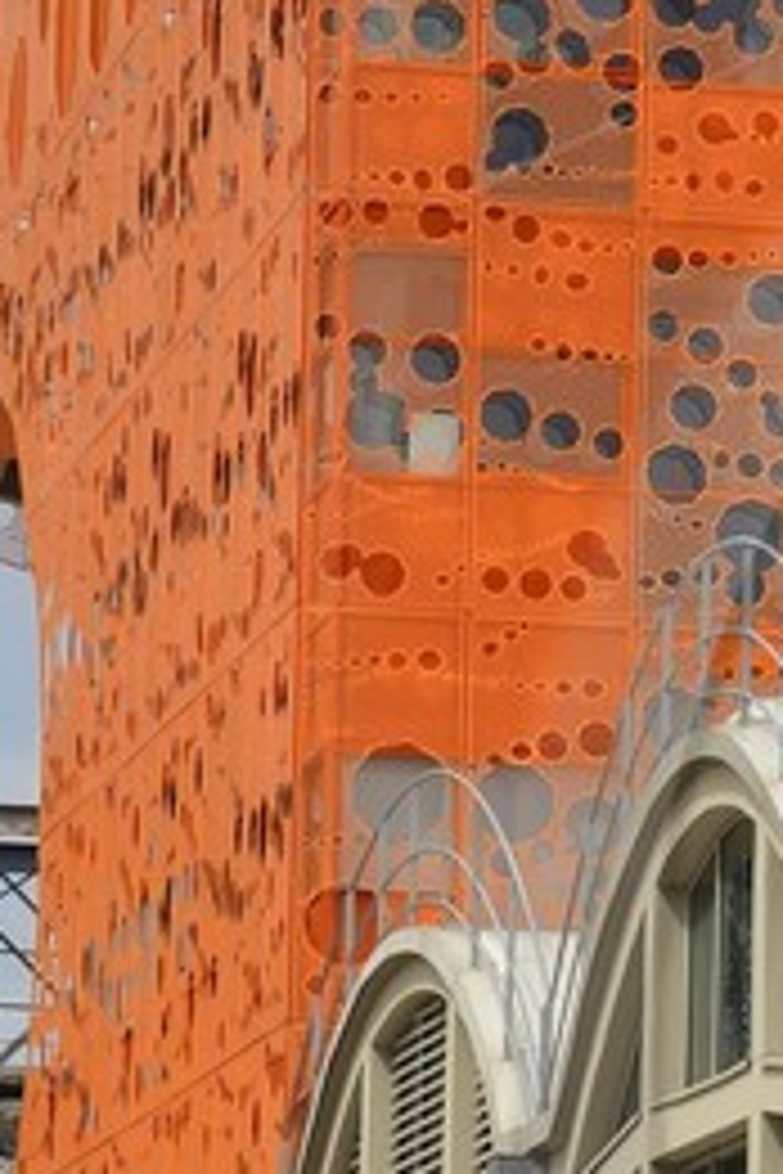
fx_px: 9982
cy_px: 1075
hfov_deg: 4.4
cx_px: 1886
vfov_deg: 6.7
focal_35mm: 306
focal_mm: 50
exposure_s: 1/400
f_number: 14
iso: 400
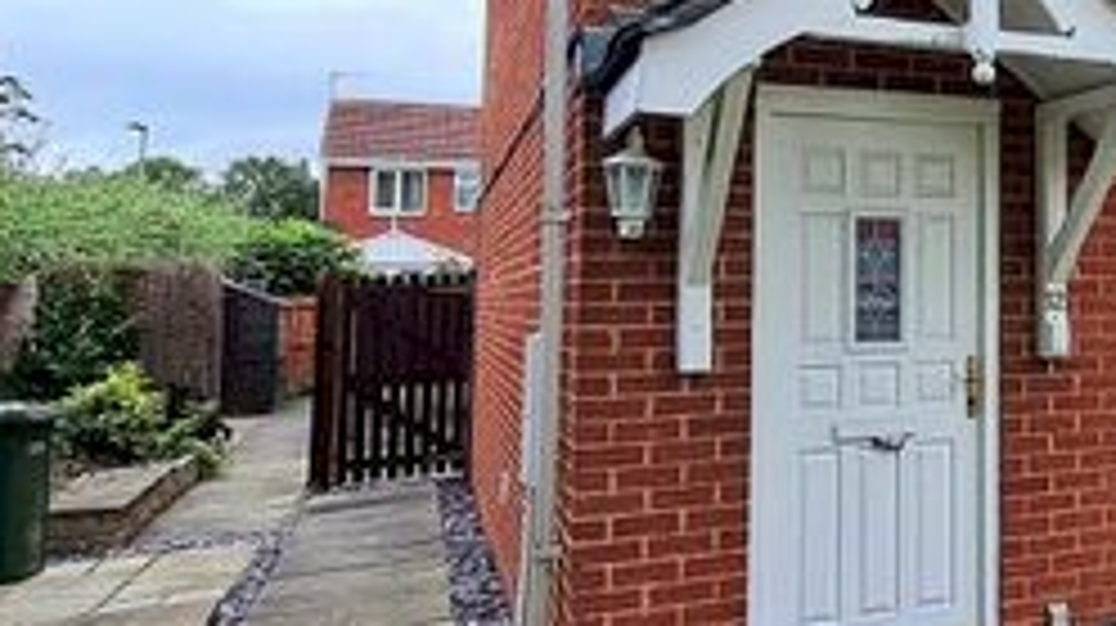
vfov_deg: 29.2
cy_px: 169
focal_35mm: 40
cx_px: 1102
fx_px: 1183
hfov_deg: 43.6
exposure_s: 1/180
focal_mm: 1.74
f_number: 2.2
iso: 50
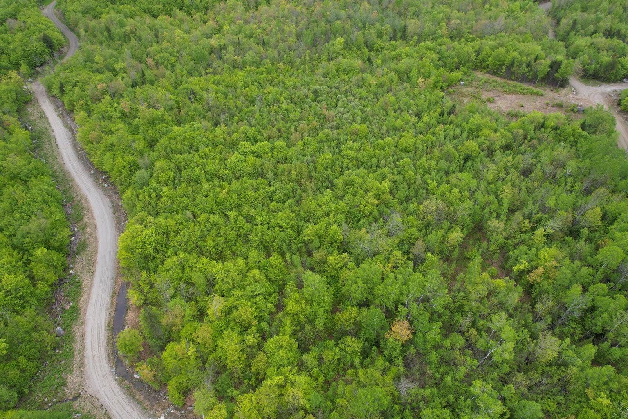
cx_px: 314
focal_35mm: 22
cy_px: 210
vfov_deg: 57.2
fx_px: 384
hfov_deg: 78.6
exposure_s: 1/250
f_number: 2.8
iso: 100
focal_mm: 8.38
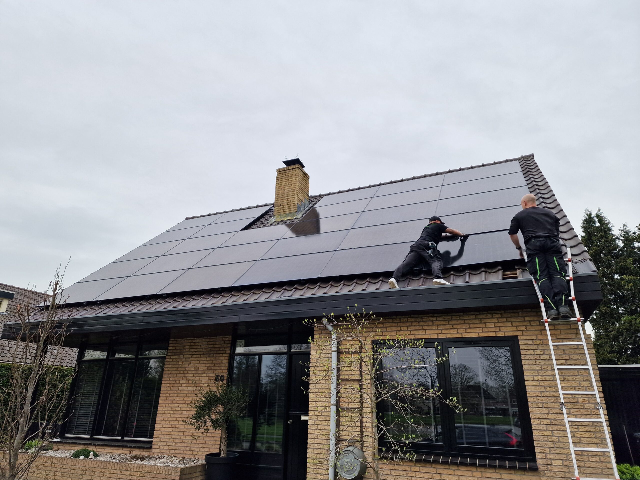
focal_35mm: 23
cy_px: 240
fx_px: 425
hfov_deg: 73.9
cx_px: 320
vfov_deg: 58.9
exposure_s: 1/602
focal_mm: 6.4
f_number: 1.8
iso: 50
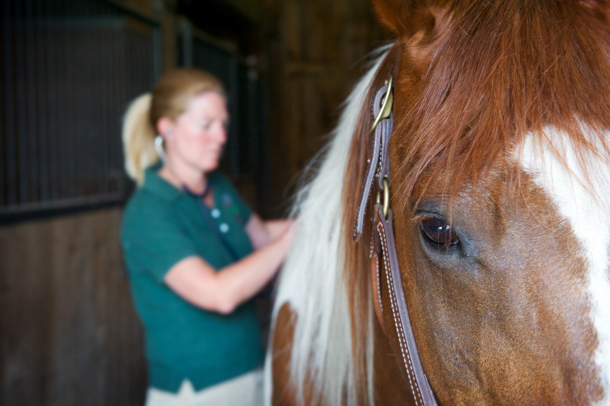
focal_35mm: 56
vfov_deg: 24.2
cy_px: 203
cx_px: 305
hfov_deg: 35.7
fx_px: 948
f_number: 5
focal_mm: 56
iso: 5000
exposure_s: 1/320
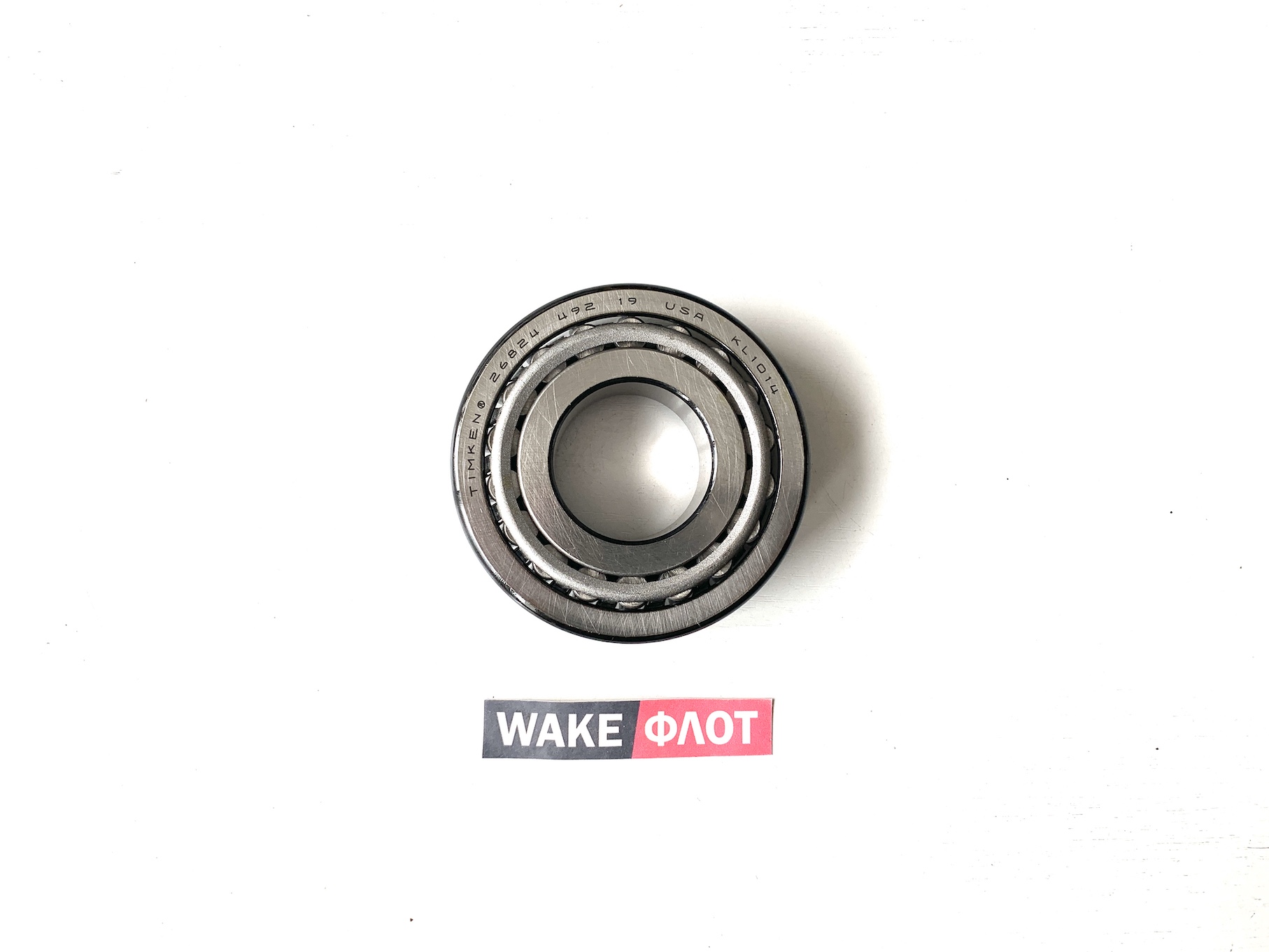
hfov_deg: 67.3
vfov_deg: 53.1
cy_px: 476
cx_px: 634
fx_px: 953
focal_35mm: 26
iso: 25
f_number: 1.8
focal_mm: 4.25
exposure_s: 1/137
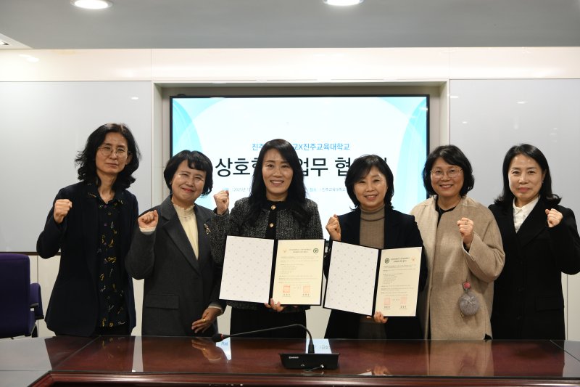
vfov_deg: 29.2
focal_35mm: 46
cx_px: 290
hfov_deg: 42.8
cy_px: 194
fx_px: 741
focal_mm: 46
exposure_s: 1/100
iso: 1000
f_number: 5
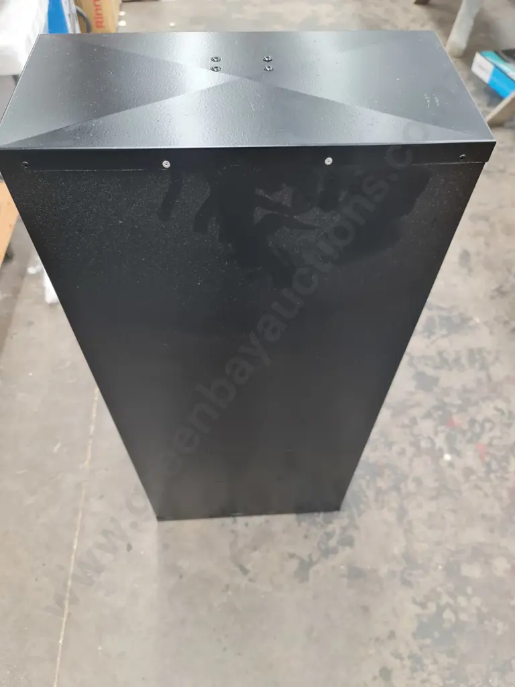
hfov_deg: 54.9
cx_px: 258
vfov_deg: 69.4
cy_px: 344
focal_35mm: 25
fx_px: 496
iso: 100
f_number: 1.8
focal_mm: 7
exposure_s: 1/120
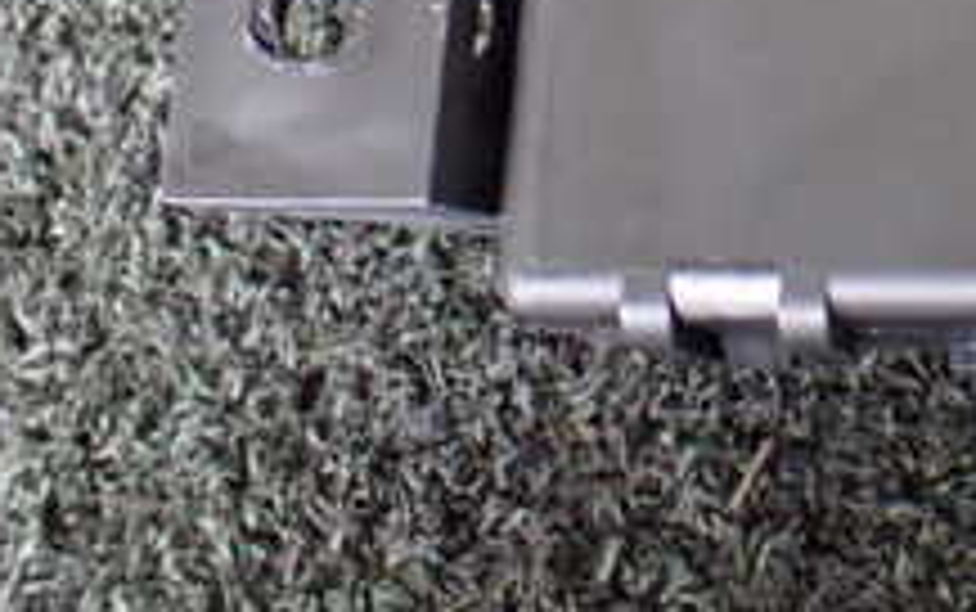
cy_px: -243
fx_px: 2343
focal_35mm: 88
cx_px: 1219
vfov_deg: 14.1
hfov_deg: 21.6
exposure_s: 1/30
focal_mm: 5.4
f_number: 2.3
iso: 800
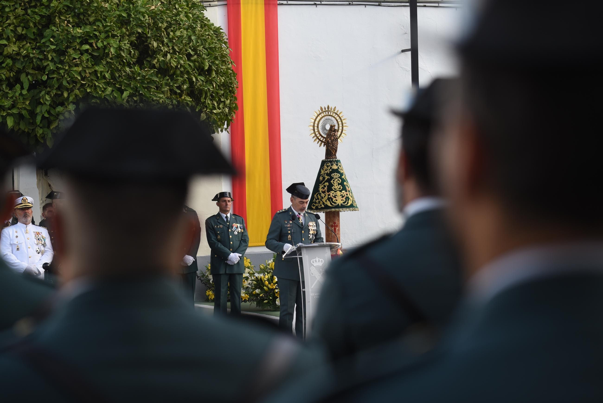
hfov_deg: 18.6
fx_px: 1843
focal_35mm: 110
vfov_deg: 12.5
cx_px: 302
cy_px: 202
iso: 100
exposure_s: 1/160
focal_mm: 110
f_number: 4
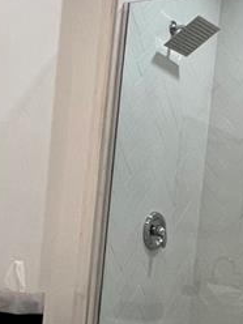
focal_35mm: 63
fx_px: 590
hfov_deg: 23.2
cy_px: 274
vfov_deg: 29.8
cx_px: 95
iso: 200
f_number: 1.8
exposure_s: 1/120
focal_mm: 1.57
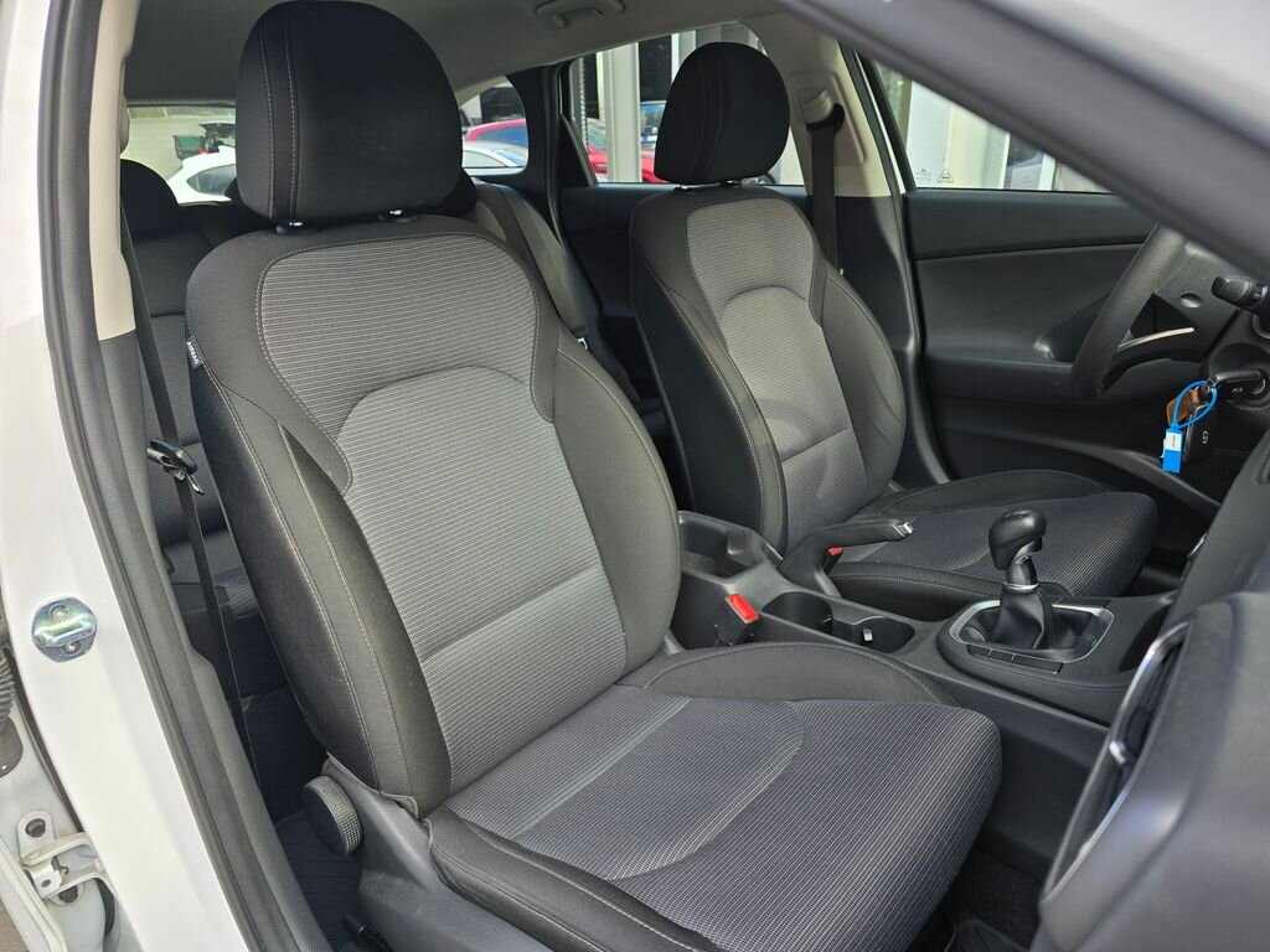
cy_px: 476
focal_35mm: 23
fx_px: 844
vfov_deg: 58.9
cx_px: 635
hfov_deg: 73.9
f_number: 1.7
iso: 40
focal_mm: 6.3
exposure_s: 1/180
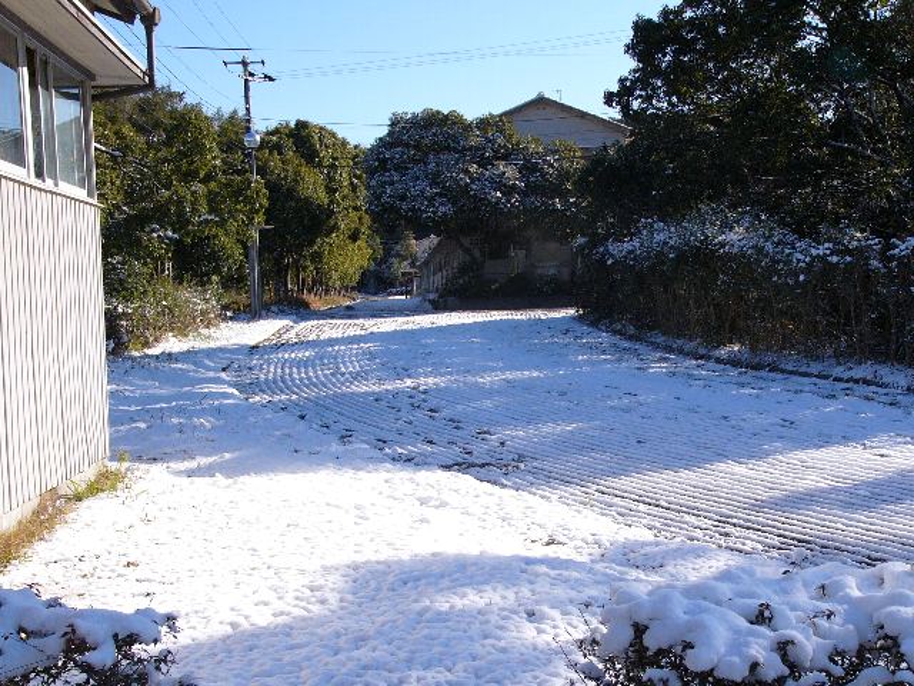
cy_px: 343
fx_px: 1347
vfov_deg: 28.6
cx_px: 457
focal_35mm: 51
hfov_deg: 37.5
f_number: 8
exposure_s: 1/1000
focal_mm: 8.4
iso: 100
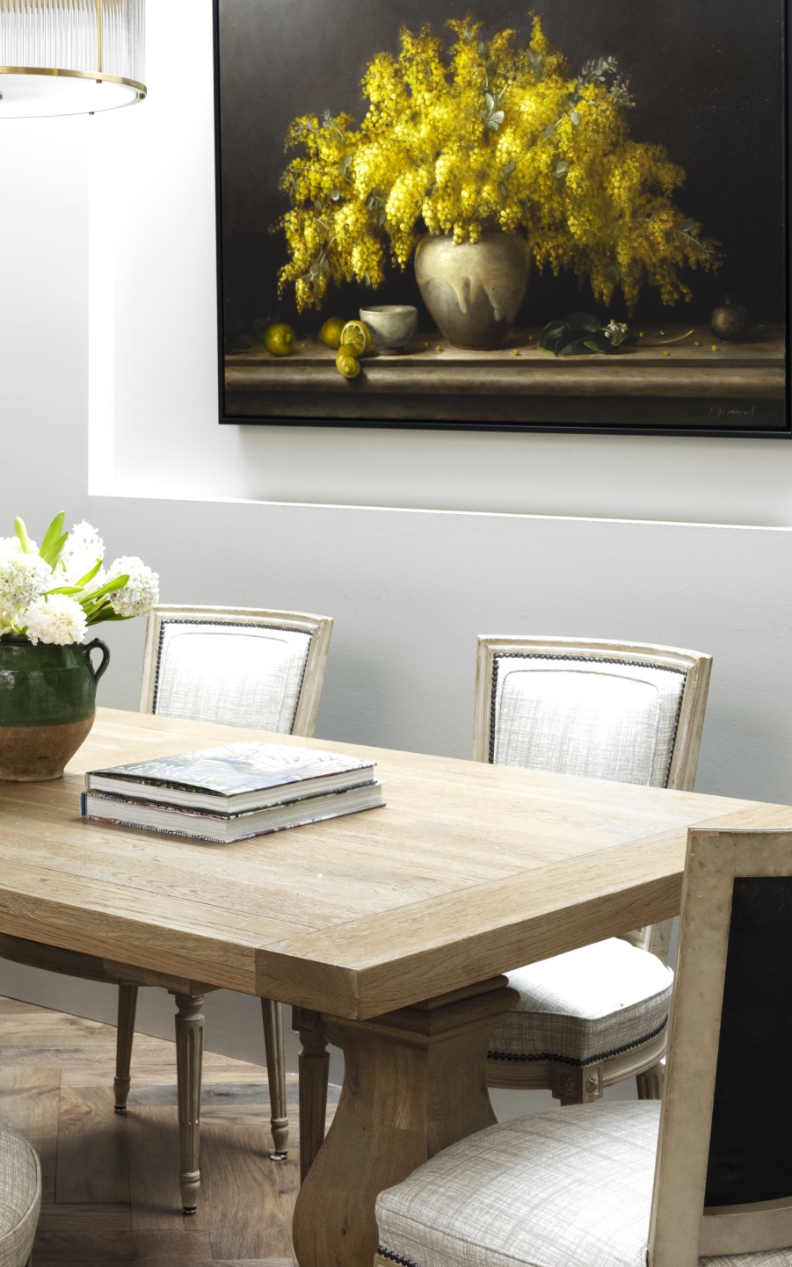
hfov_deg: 20.1
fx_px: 2211
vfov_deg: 31.8
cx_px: 174
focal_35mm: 64
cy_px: 470
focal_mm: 43.3
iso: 640
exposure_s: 1/2
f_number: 10
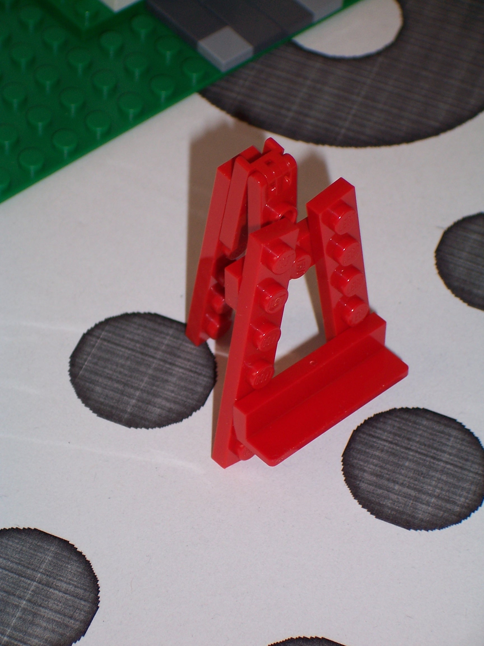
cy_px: 323
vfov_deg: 14.9
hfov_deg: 11.2
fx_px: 2461
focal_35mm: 132
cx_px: 242
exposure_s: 1/125
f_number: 4.8
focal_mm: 22
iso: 80
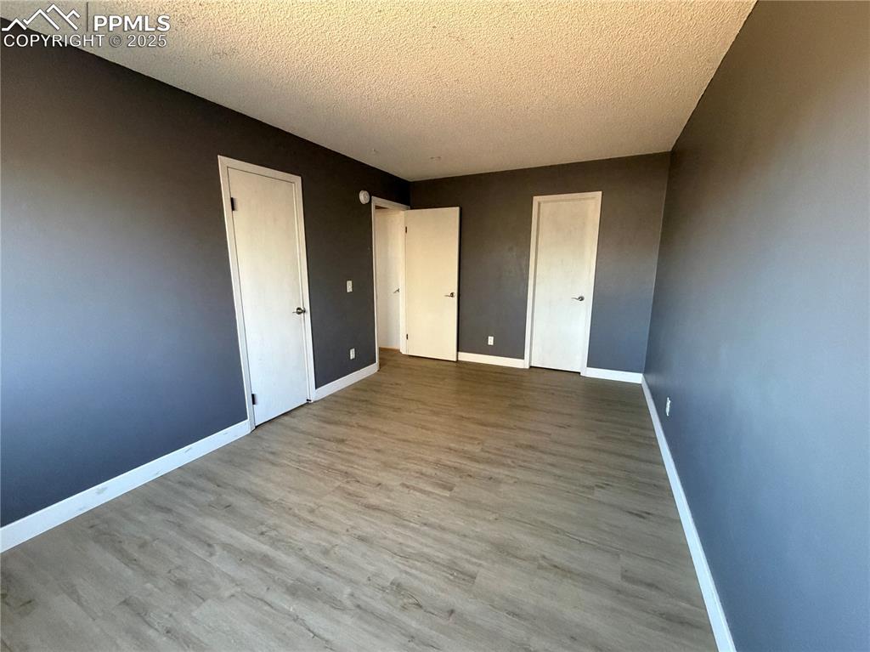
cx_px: 435
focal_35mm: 14
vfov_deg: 85.6
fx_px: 352
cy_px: 326
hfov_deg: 102.1
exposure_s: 1/60
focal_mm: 2.22
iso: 500
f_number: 2.2
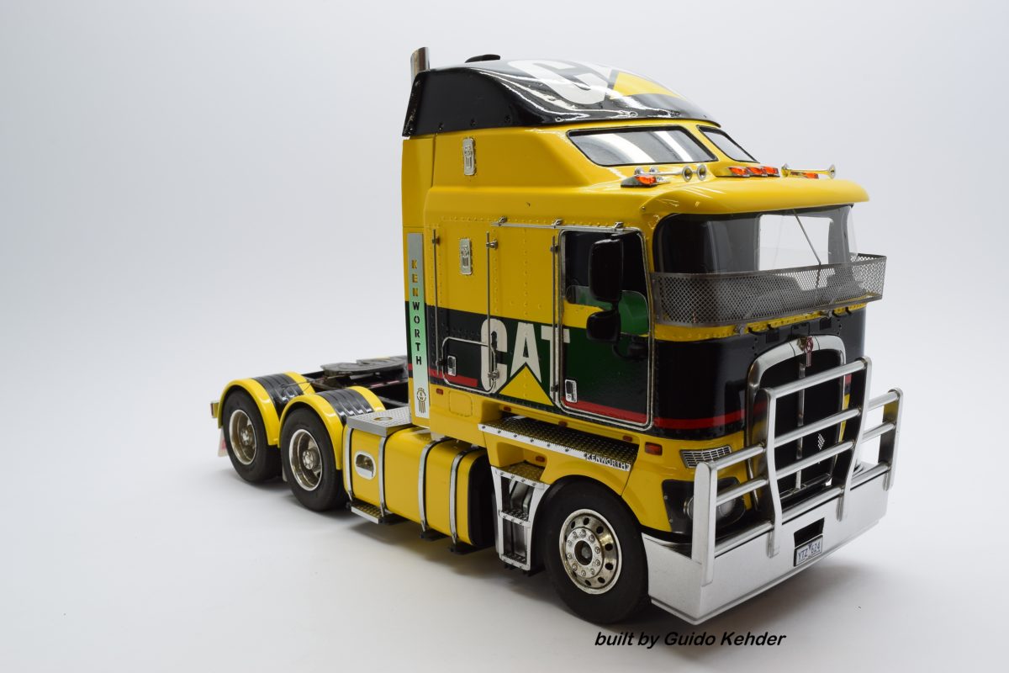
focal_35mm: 36
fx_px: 1009
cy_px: 336
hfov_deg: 53.1
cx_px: 504
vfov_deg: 36.9
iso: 100
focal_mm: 24
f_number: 20
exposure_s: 1/4
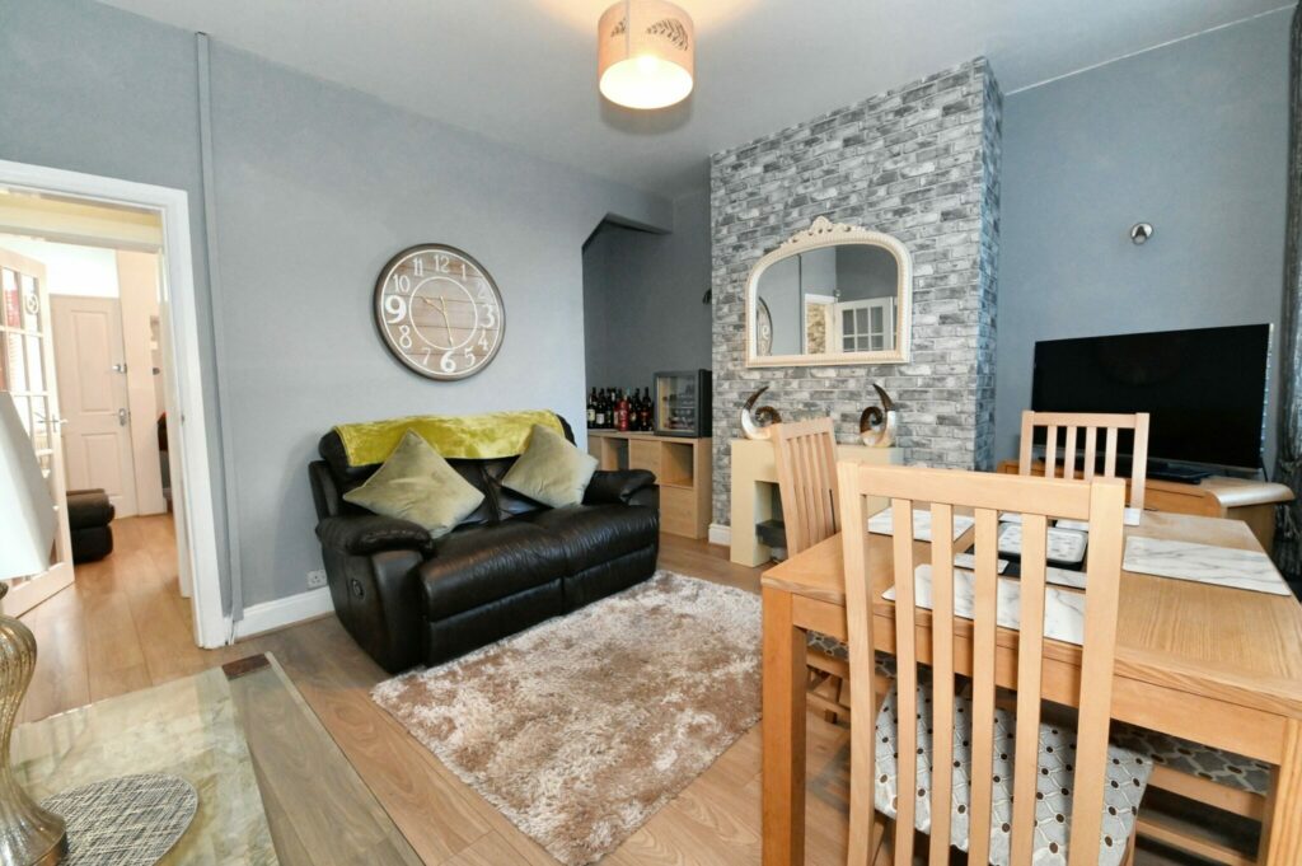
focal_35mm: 15
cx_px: 651
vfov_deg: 77.2
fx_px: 542
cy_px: 433
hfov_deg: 100.4
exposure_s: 1/60
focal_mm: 15
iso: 5000
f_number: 10
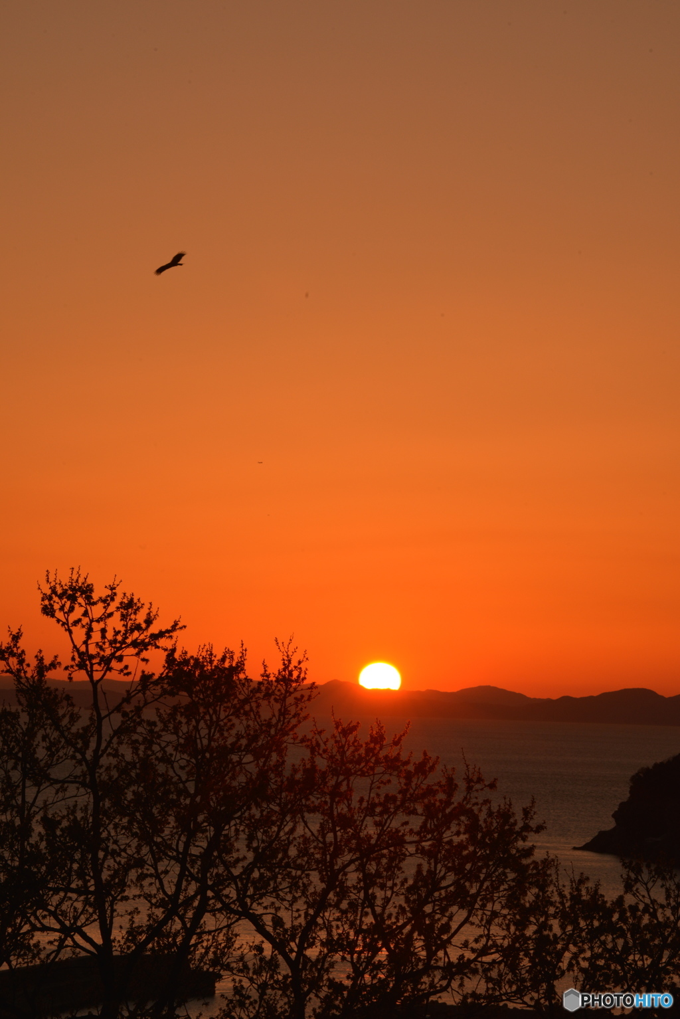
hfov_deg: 9.2
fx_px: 4246
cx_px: 340
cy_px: 510
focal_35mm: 150
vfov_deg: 13.7
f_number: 16
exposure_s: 1/100
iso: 320
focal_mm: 150
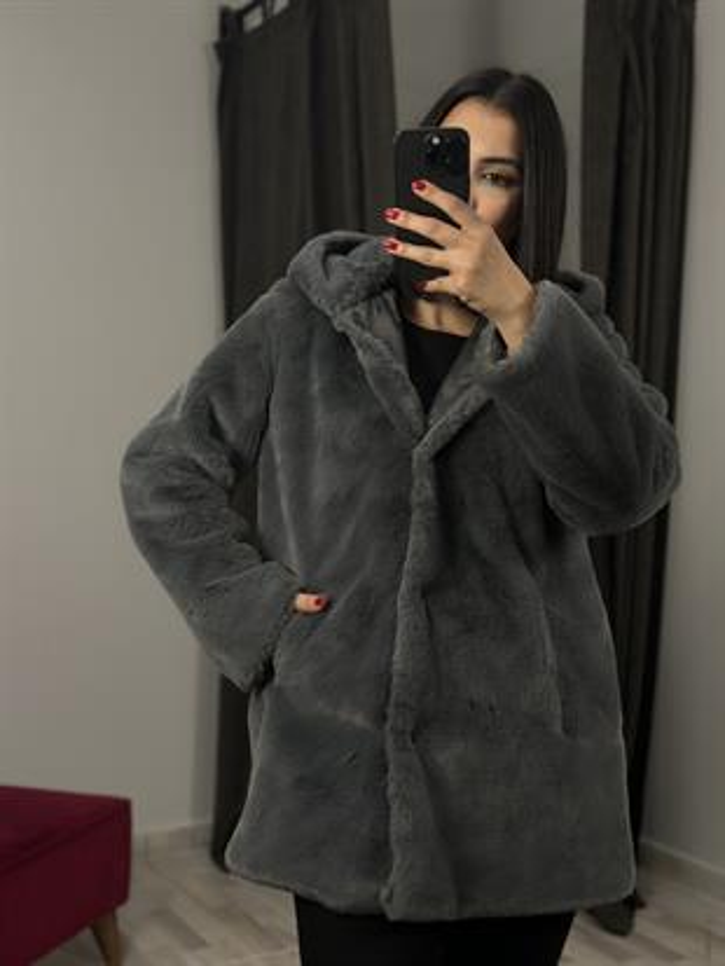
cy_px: 483
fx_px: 1340
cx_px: 362
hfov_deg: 30.3
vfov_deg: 39.6
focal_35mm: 48
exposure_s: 1/100
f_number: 1.78
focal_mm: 6.86
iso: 100
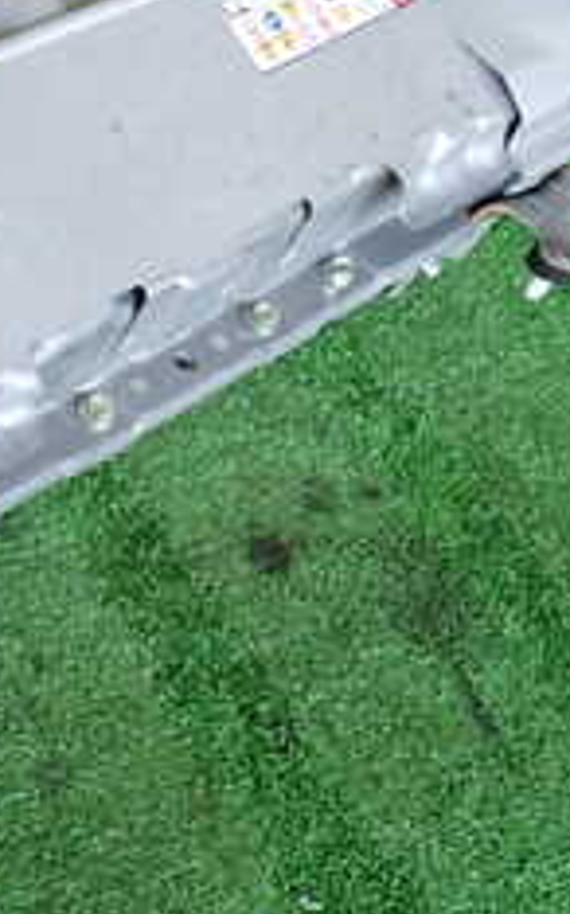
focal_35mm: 76
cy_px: 418
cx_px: -324
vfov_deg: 27.1
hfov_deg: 15.6
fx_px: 1891
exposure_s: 1/60
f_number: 2.2
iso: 200
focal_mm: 5.05
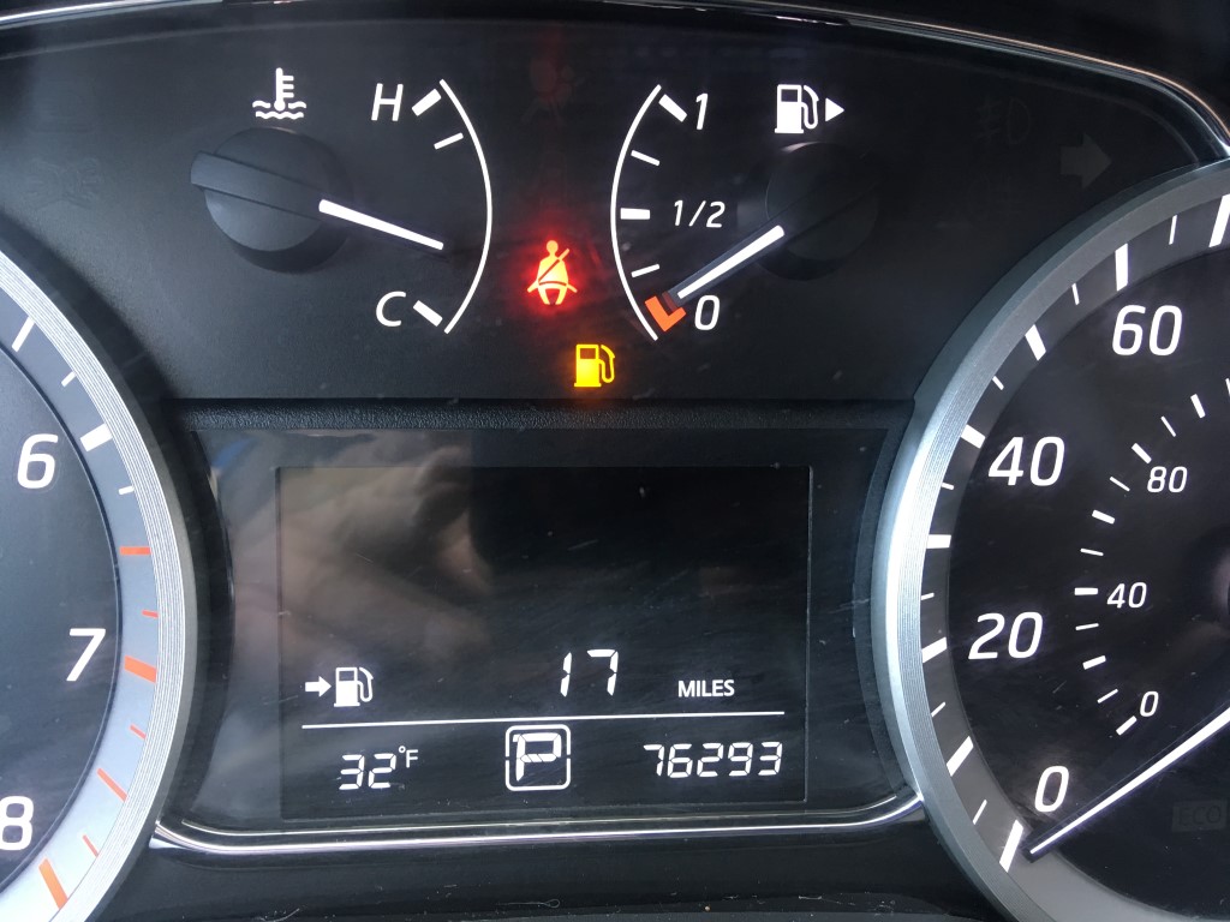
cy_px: 461
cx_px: 615
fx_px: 1030
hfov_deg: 61.7
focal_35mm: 29
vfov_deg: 48.2
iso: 80
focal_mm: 4.15
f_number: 2.2
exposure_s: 1/30
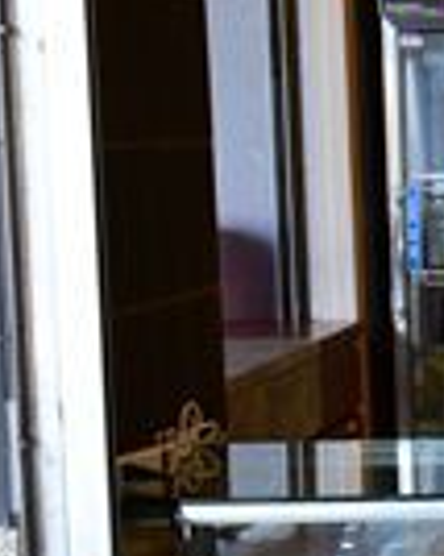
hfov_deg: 9.9
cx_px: 975
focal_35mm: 142
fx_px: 2331
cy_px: 382
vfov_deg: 13.6
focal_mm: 27
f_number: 5.6
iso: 720
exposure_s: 1/40
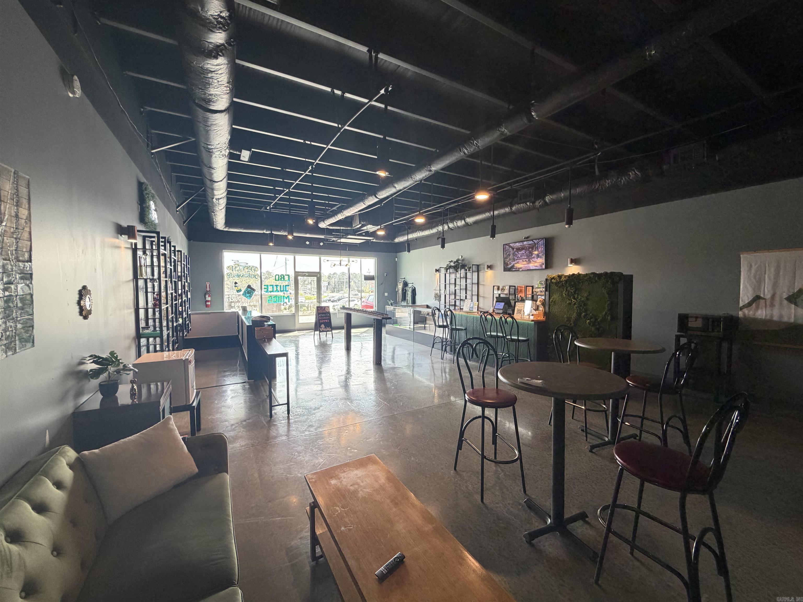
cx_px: 402
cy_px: 301
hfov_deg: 102.1
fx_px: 325
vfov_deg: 85.7
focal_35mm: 14
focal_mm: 2.22
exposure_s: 1/120
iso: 250
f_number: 2.2
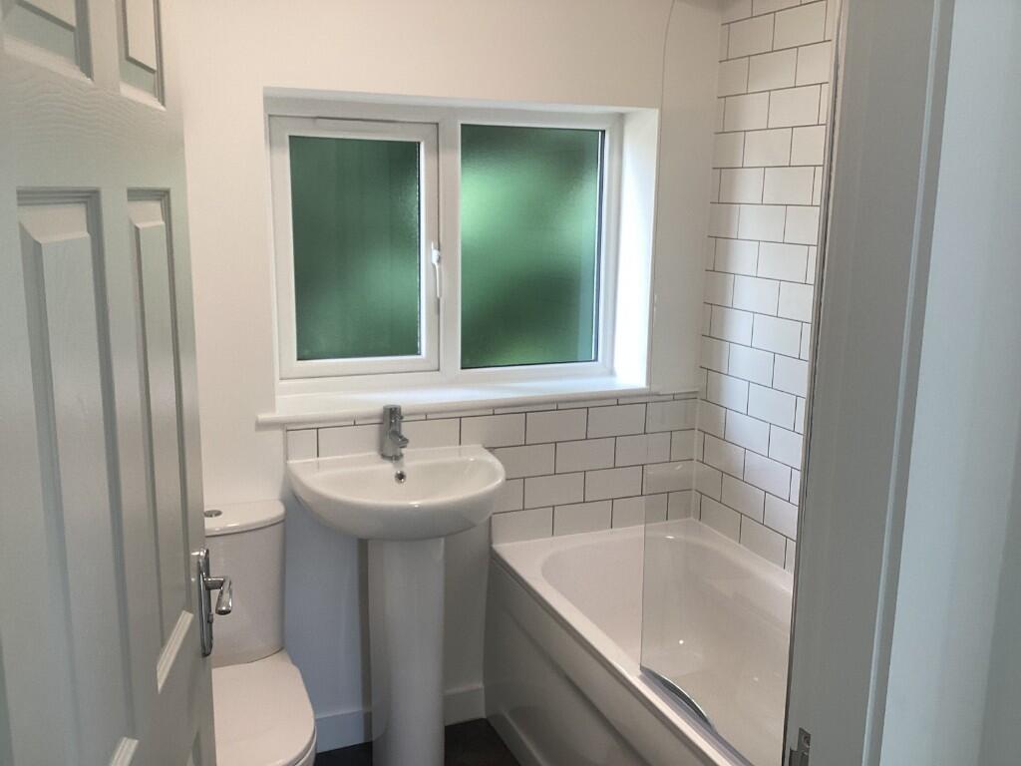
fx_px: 914
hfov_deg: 58.4
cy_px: 383
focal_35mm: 31
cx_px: 510
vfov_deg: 45.4
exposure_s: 1/50
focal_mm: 3.3
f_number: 2.4
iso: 50
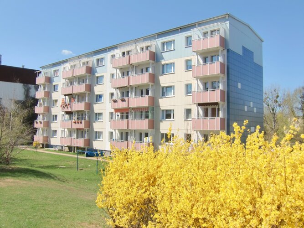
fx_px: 255
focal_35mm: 29
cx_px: 152
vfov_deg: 48.2
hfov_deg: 61.7
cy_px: 114
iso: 64
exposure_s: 1/250
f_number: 7.9
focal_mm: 5.2
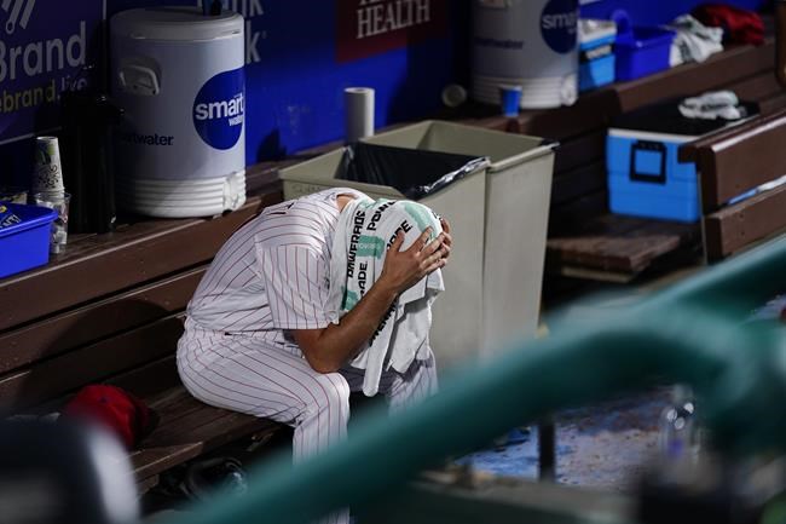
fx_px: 2947
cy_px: 262
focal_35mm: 135
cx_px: 393
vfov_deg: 10.2
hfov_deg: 15.2
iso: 1600
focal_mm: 135
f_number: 1.8
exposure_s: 1/4000
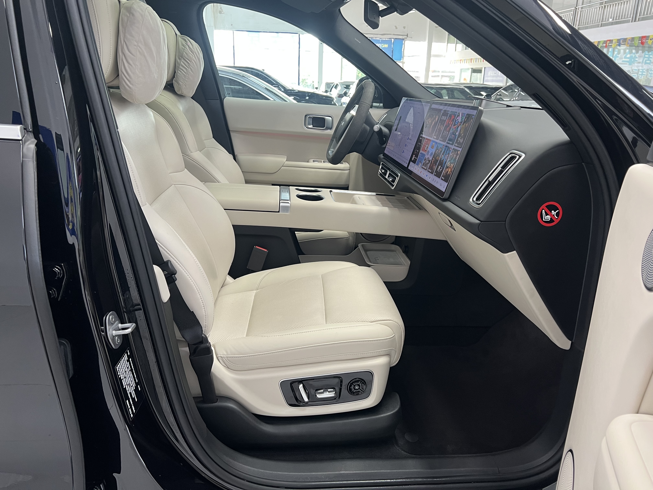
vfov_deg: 53.1
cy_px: 245
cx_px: 326
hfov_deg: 67.3
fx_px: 490
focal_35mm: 26
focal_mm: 5.7
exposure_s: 1/58
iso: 160
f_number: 1.5
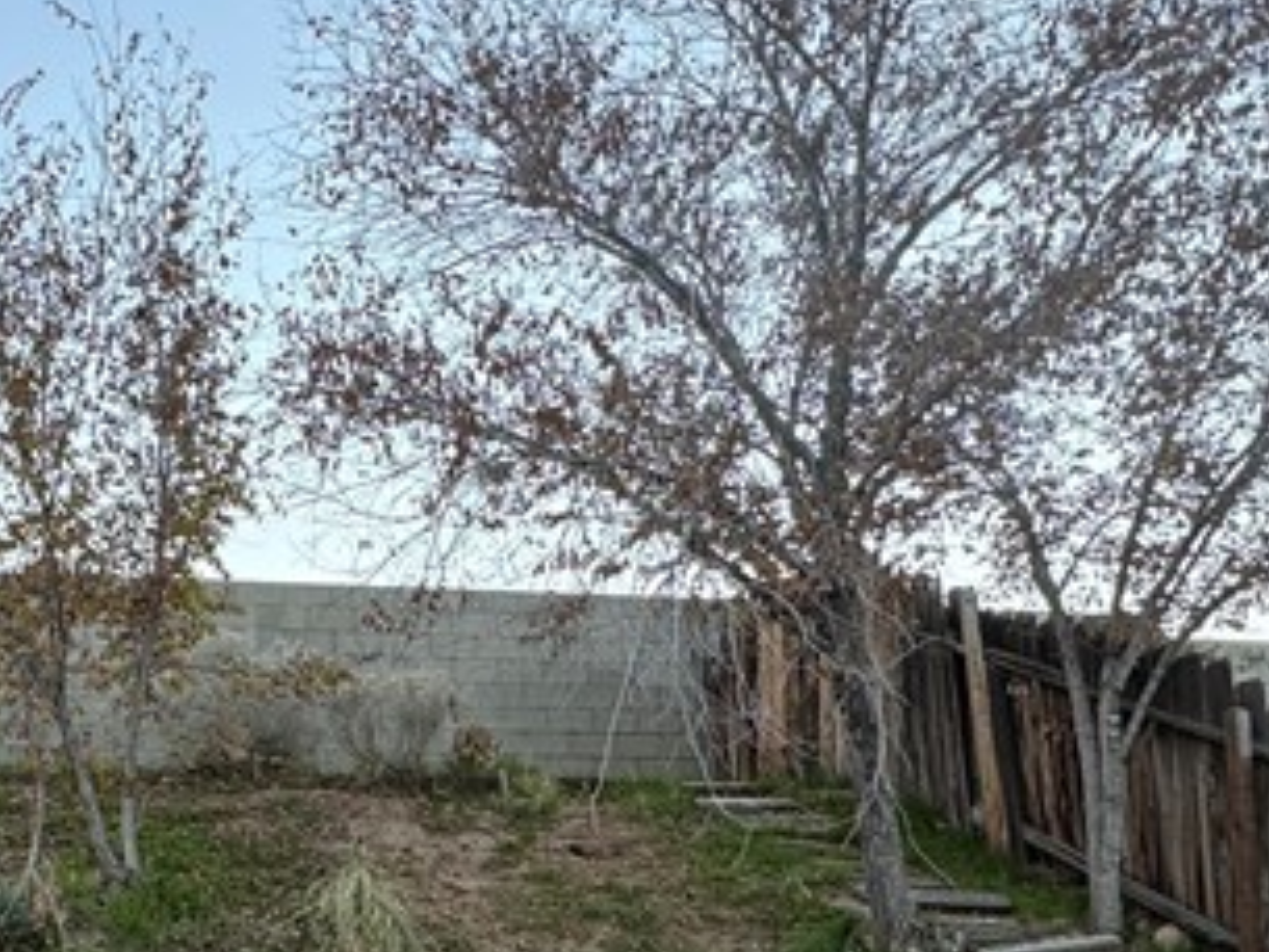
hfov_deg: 38.7
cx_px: 229
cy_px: 906
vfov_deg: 29.3
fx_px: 1724
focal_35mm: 47
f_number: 2.2
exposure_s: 1/120
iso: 100
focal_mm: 2.22
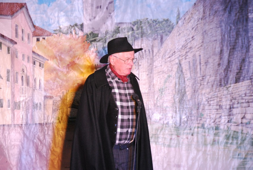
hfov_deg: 14.4
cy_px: 85
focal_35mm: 142
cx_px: 126
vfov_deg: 9.7
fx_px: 1004
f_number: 5.3
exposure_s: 1/40
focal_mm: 95
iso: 1600
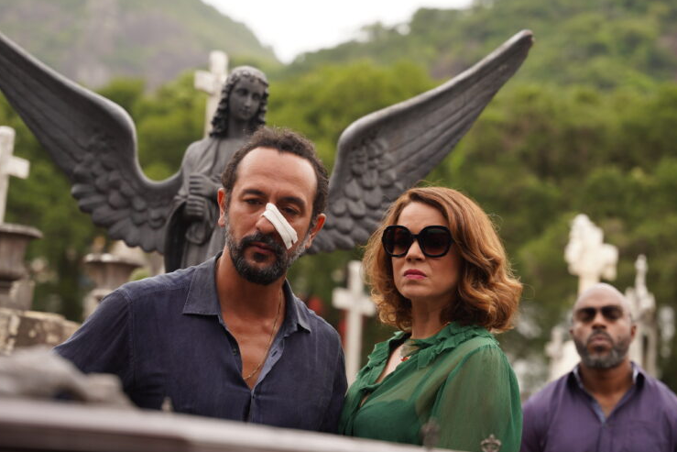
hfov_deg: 21.0
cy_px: 229
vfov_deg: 14.1
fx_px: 1824
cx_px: 353
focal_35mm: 97
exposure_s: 1/250
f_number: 2.8
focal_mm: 70
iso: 100
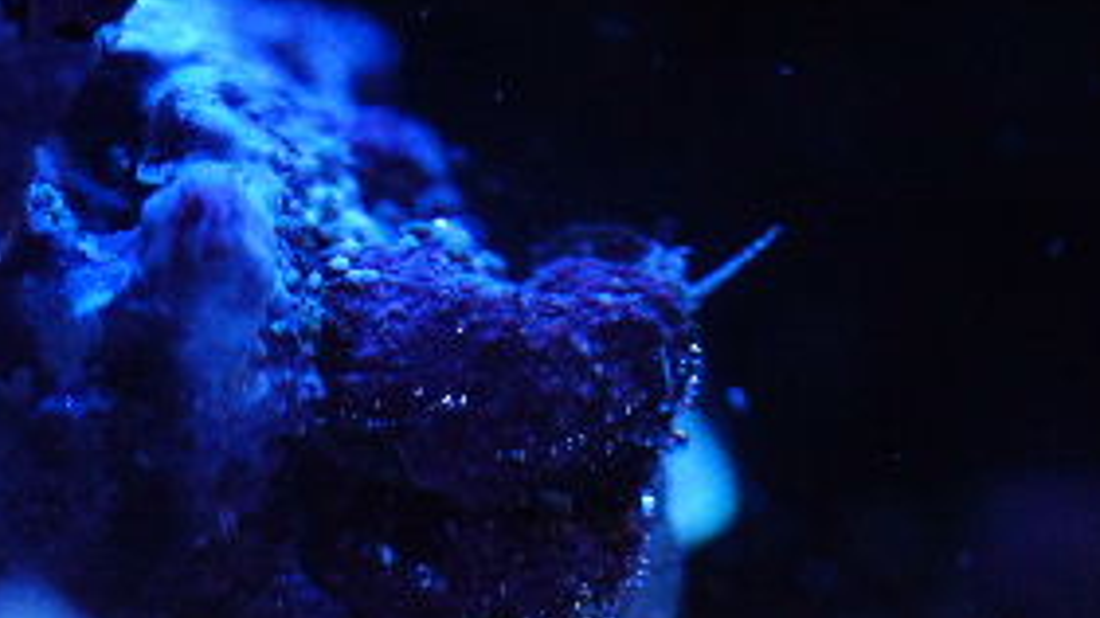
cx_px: 384
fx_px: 3587
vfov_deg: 9.8
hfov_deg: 17.4
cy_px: 82
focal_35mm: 123
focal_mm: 50
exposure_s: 1/400
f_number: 6.3
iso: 3200
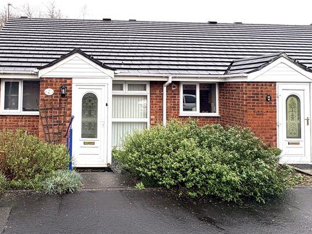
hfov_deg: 62.0
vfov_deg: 52.1
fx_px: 234
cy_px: 77
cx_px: 65
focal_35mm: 26
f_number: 2.2
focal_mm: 2.22
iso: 100
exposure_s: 1/99
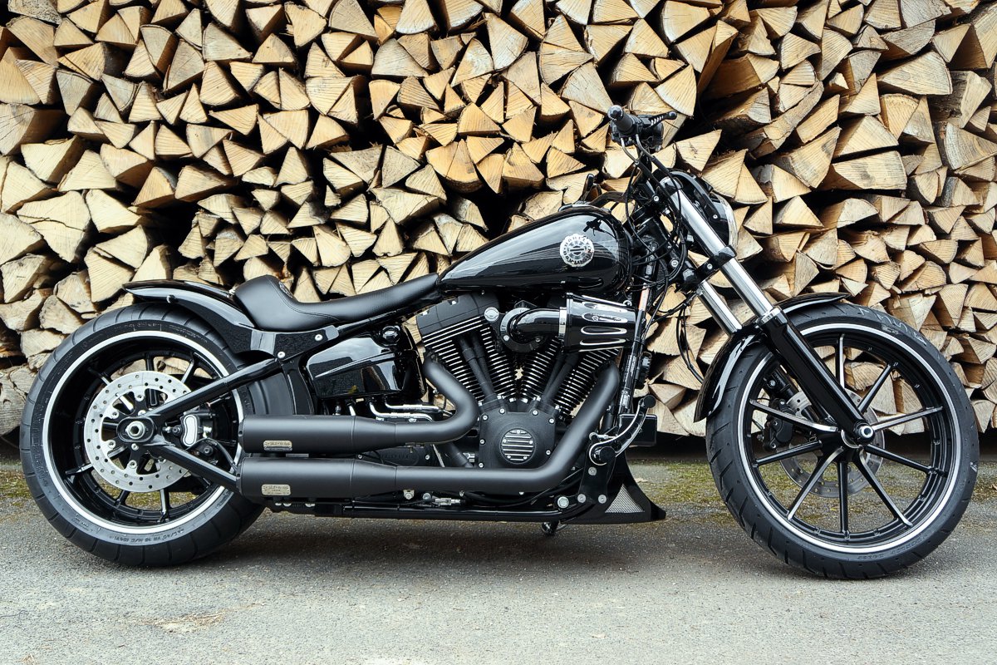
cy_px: 332
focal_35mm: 34
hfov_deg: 55.1
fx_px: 955
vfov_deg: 38.4
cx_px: 498
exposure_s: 1/60
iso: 125
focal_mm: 23
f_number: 4
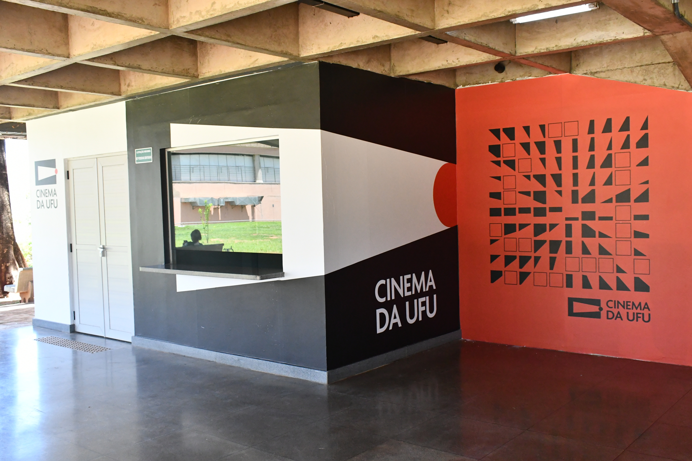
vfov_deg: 36.9
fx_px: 692
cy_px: 230
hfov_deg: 53.1
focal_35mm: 36
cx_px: 346
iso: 3200
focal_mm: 24
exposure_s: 1/320
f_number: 9
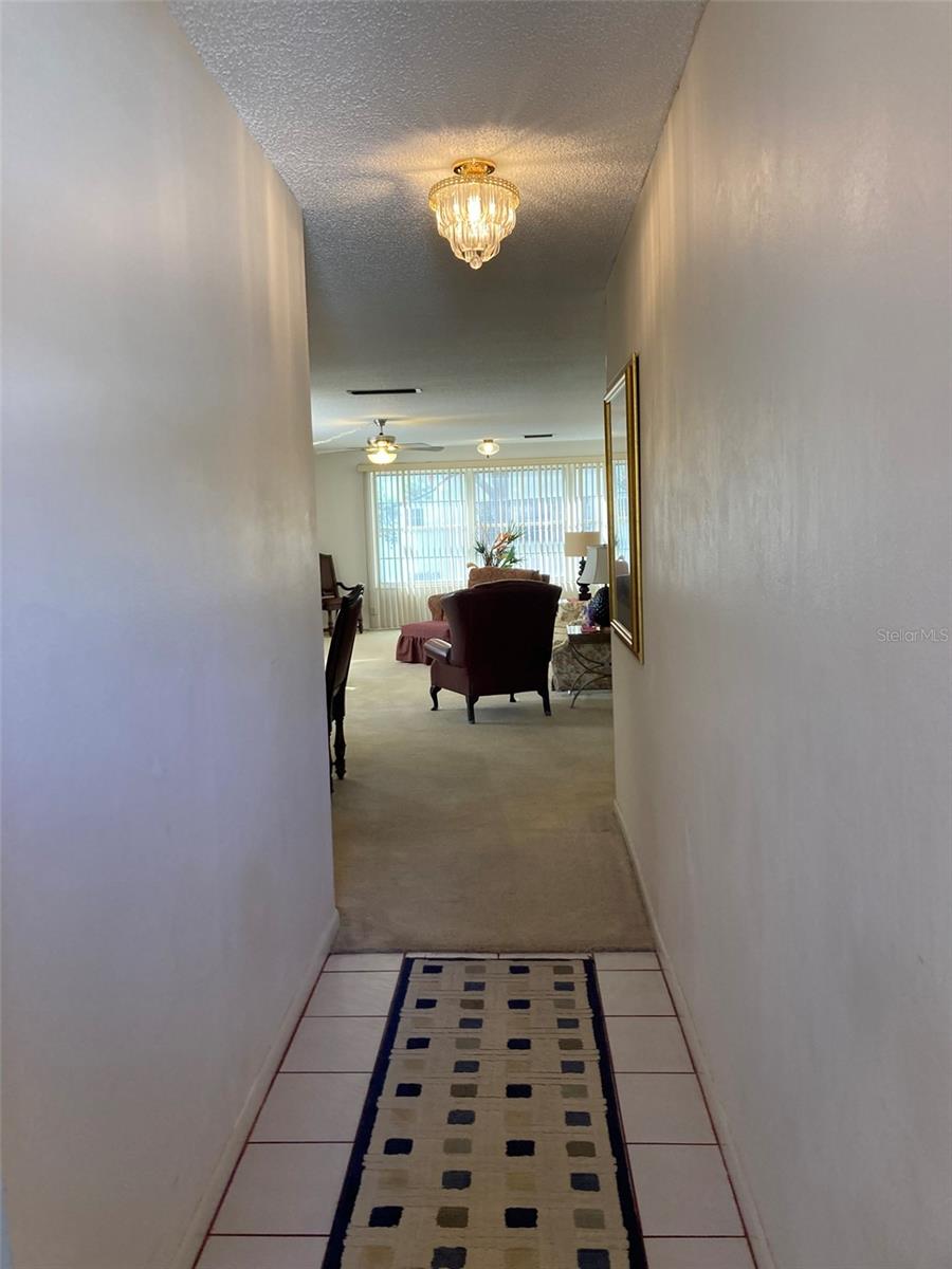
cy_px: 634
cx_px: 476
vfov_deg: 63.4
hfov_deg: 49.7
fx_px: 1027
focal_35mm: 28
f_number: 1.8
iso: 80
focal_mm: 3.99
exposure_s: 1/60
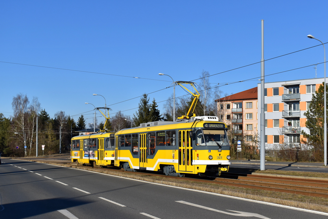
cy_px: 110
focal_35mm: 46
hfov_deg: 42.3
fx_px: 424
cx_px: 164
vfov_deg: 29.0
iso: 320
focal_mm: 31
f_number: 7.1
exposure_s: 1/1600
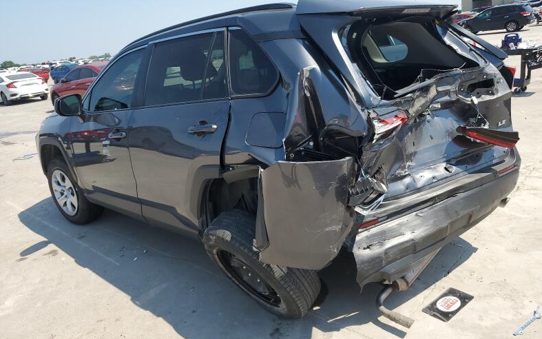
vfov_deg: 44.4
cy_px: 145
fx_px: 414
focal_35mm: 28
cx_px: 275
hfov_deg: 66.5
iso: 50
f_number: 1.5
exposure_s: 1/2000
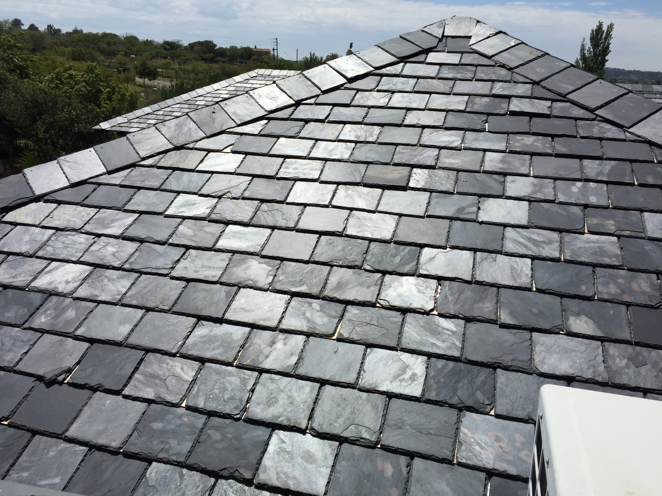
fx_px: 555
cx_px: 331
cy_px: 248
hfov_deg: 61.7
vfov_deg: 48.2
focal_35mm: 29
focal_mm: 4.15
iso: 32
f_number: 2.2
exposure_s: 1/5650
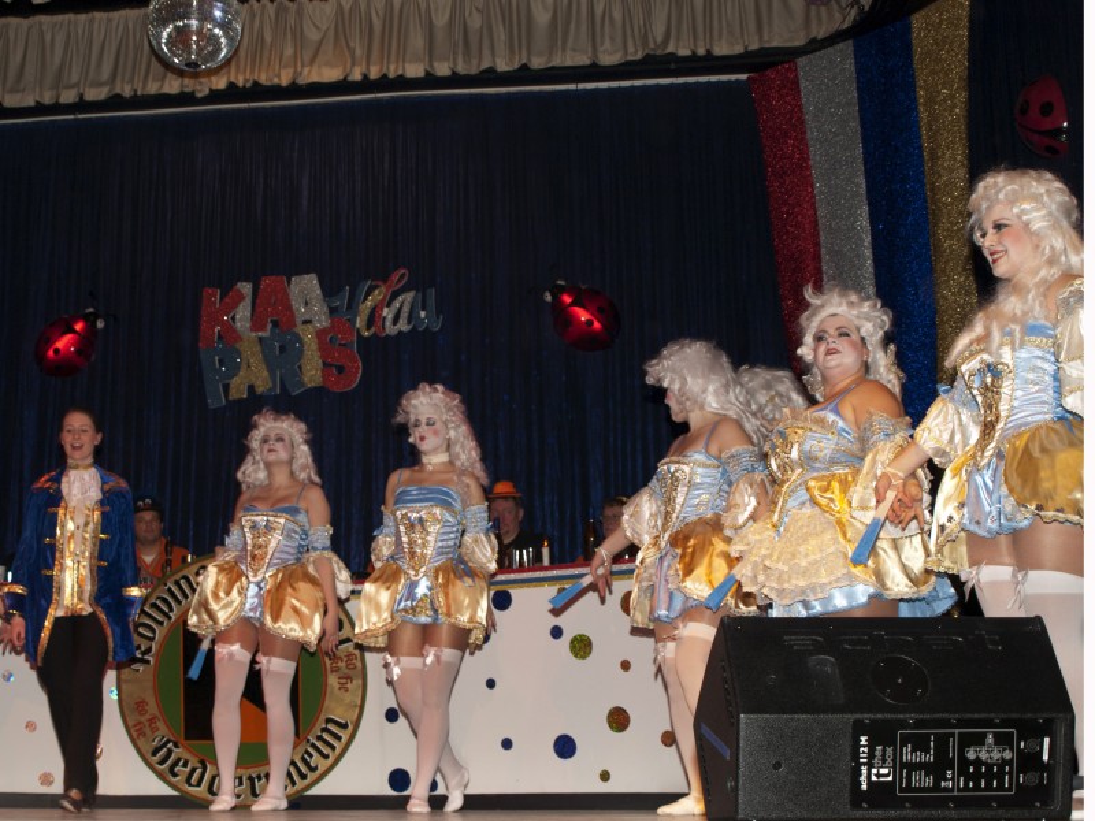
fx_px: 1329
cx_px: 548
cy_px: 410
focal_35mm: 42
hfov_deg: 44.8
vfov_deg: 34.3
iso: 100
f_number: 4.3
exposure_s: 1/40
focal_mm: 21
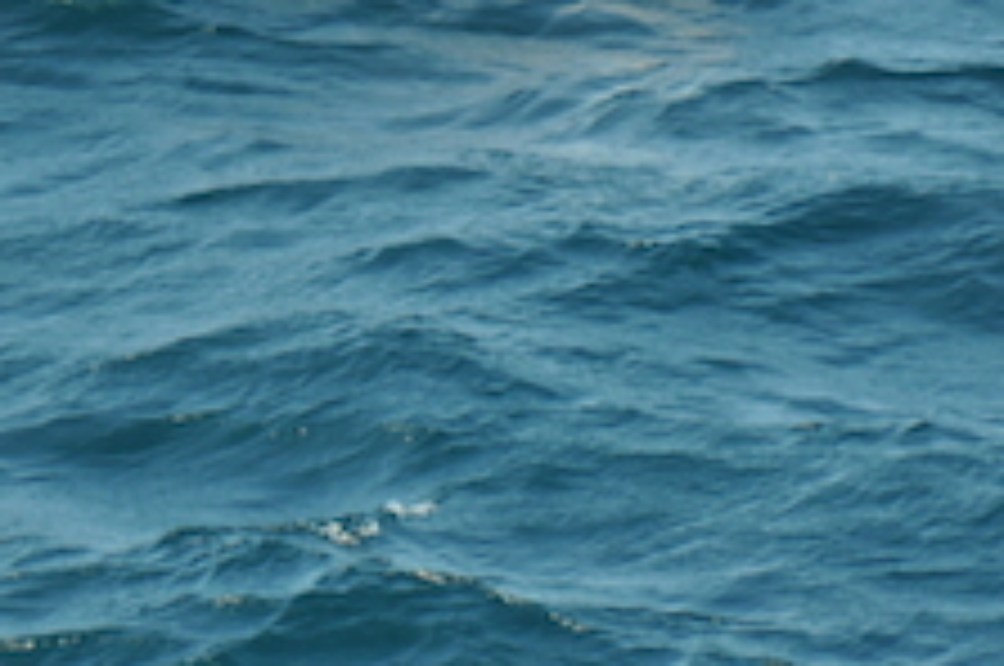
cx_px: 189
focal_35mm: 1292
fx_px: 35980
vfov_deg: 1.1
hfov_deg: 1.6
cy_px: -124
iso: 250
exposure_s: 1/500
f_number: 5.6
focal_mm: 300
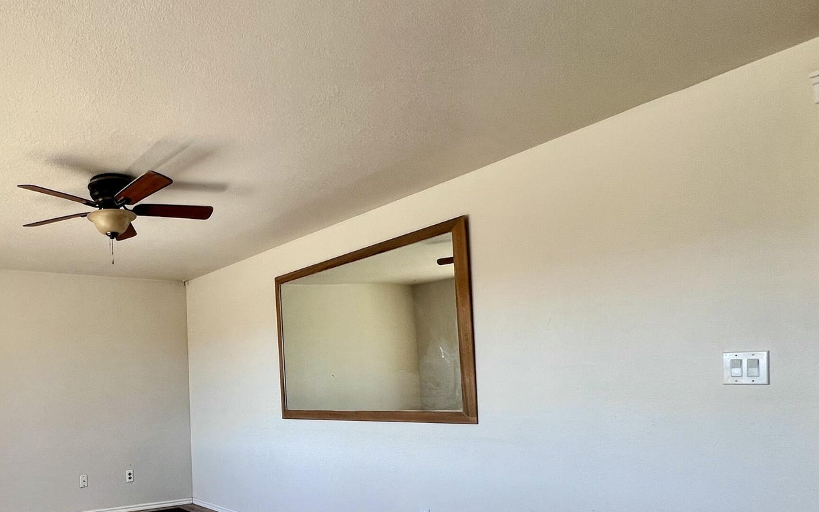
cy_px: 388
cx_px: 157
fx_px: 536
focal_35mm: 24
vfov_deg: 48.9
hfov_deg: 67.4
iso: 32
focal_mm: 1.57
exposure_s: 1/112
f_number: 1.8
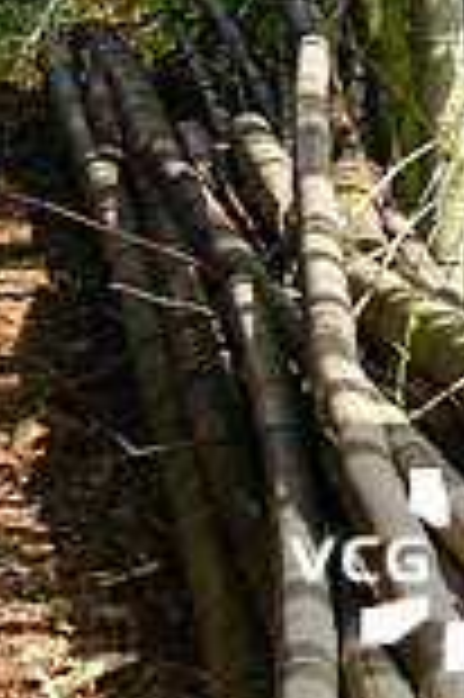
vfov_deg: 5.7
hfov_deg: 3.8
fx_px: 7014
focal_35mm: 362
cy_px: -275
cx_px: 25
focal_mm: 70
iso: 800
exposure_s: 1/400
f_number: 9
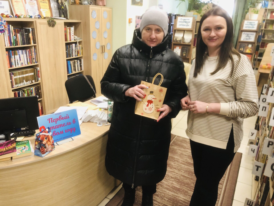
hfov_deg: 63.4
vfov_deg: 49.7
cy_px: 103
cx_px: 137
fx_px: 222
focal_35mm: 28
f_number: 1.8
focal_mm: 4
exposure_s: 1/17
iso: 100
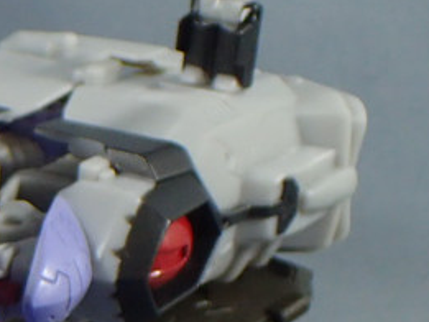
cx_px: -405
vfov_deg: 10.1
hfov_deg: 12.3
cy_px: 468
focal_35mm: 143
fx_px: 1773
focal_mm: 6.42
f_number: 2.6
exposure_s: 1/125
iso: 320
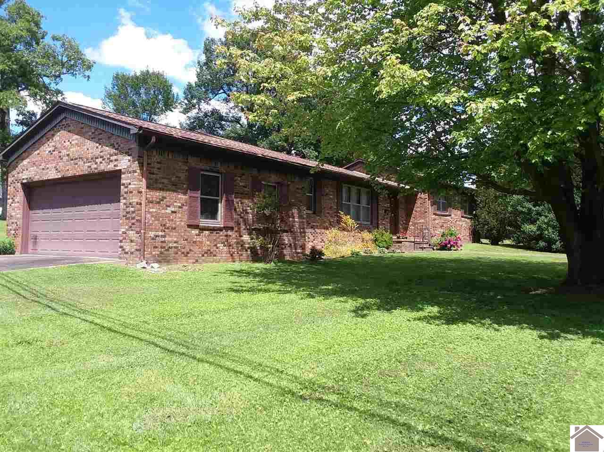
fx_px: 506
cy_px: 226
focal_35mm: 29
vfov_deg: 48.2
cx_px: 302
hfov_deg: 61.7
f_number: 1.9
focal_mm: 2.47
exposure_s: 1/767
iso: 40
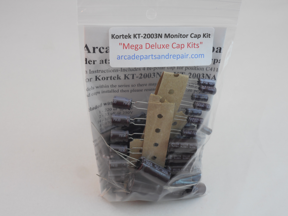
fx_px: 424
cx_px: 144
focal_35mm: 51
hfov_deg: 37.5
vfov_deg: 28.6
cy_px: 108
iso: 160
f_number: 4.9
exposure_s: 1/30
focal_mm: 9.1
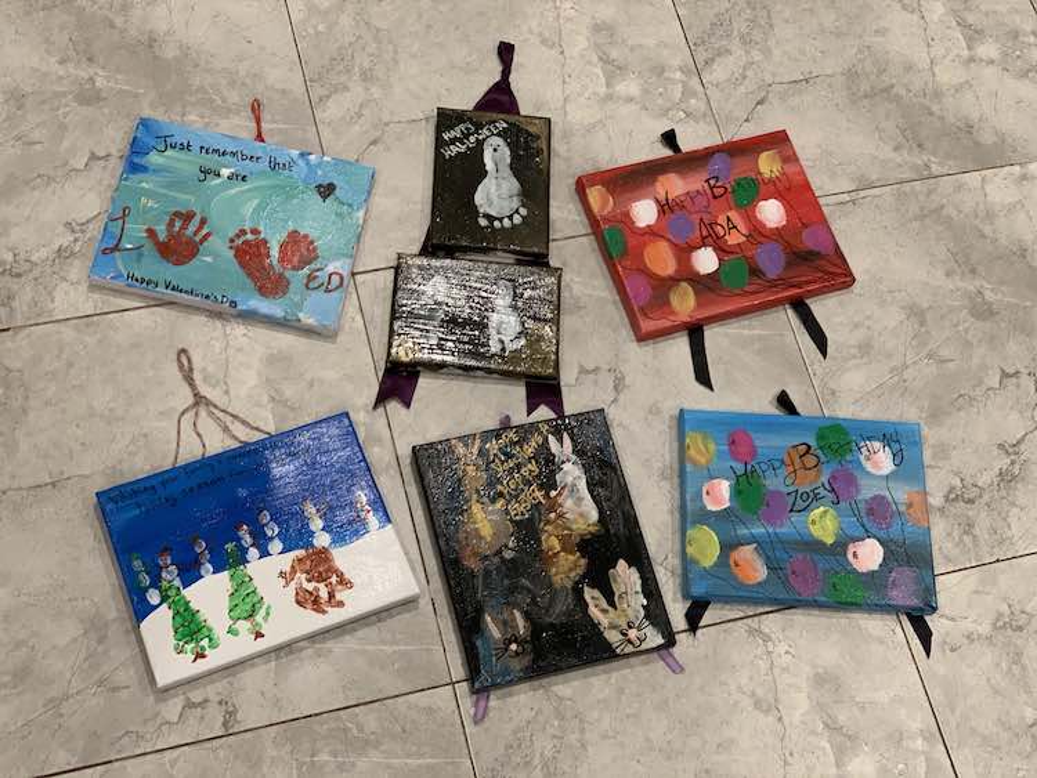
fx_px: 1558
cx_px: 518
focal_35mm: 52
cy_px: 389
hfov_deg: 36.8
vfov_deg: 28.0
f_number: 2.4
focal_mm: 6
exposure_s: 1/60
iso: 160
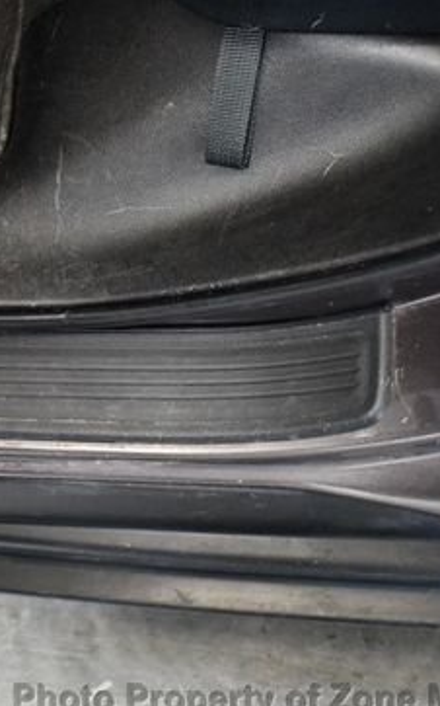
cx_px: -10
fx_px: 1248
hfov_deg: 19.4
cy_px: 320
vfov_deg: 31.5
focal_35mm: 65
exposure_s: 1/60
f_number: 3.5
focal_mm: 18
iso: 5000
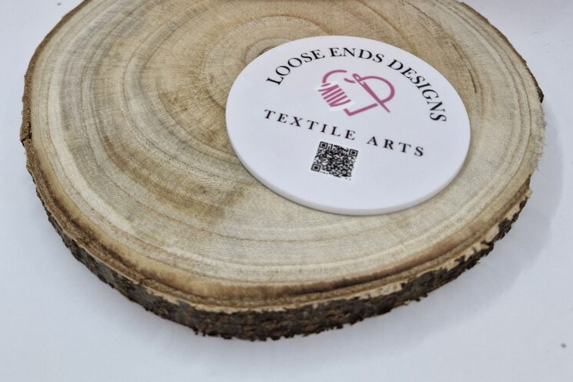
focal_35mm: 33
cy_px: 5
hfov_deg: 57.2
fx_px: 525
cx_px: 289
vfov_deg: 36.2
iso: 320
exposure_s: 1/100
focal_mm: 5.54
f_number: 1.8
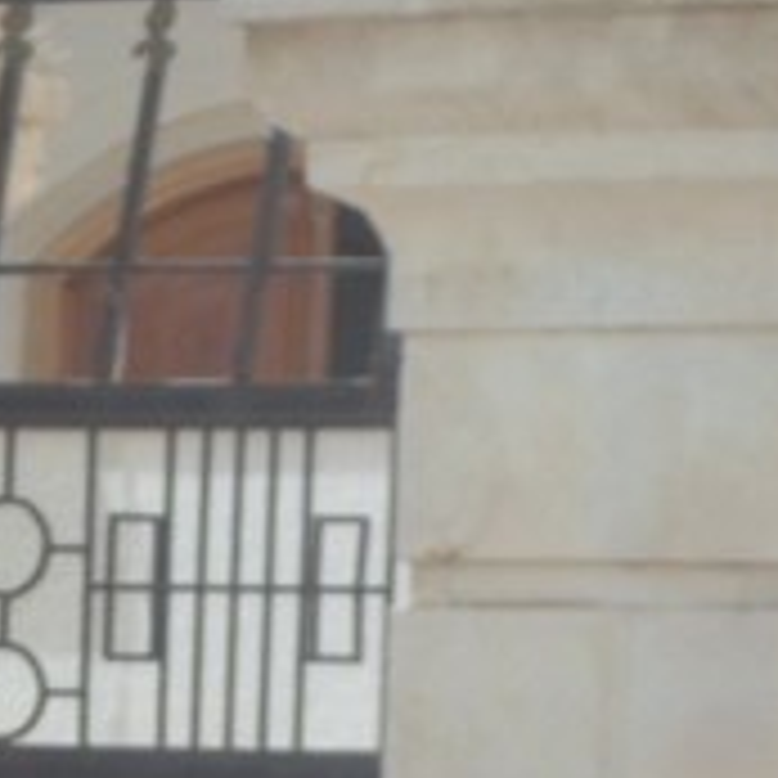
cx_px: 108
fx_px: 10375
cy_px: 832
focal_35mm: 408
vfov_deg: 4.3
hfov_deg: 4.3
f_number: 6.3
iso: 80
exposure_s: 1/180
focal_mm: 22.5
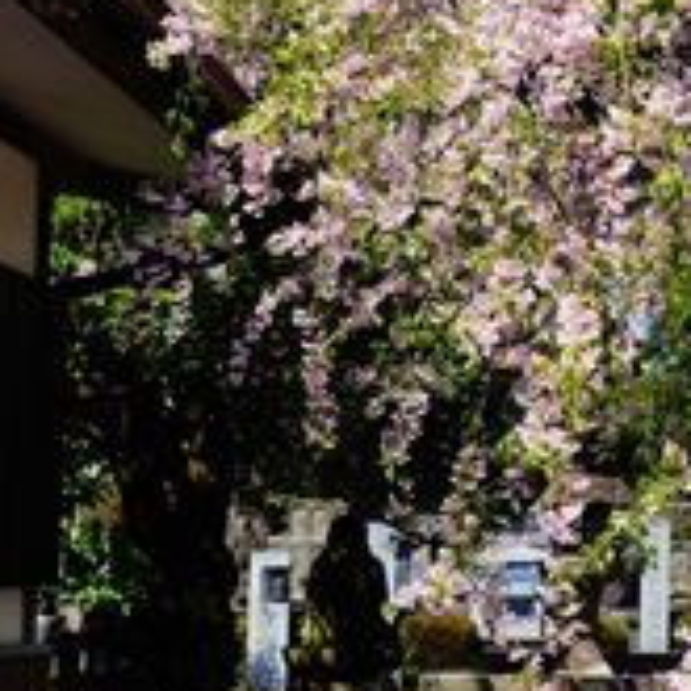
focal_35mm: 101
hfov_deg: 17.0
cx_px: 624
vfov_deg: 17.2
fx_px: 2281
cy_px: 237
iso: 100
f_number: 8
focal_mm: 49
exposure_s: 1/250
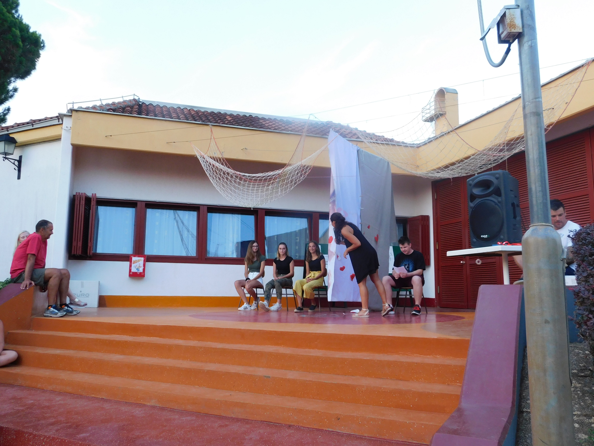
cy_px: 223
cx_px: 297
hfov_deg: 60.0
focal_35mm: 30
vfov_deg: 46.8
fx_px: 515
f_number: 3.2
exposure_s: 1/30
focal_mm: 5.3
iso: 160
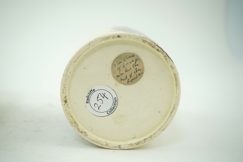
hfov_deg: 43.6
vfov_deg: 29.9
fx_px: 304
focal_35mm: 45
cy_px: 81
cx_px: 122
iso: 320
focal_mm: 30
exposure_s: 1/60
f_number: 7.1
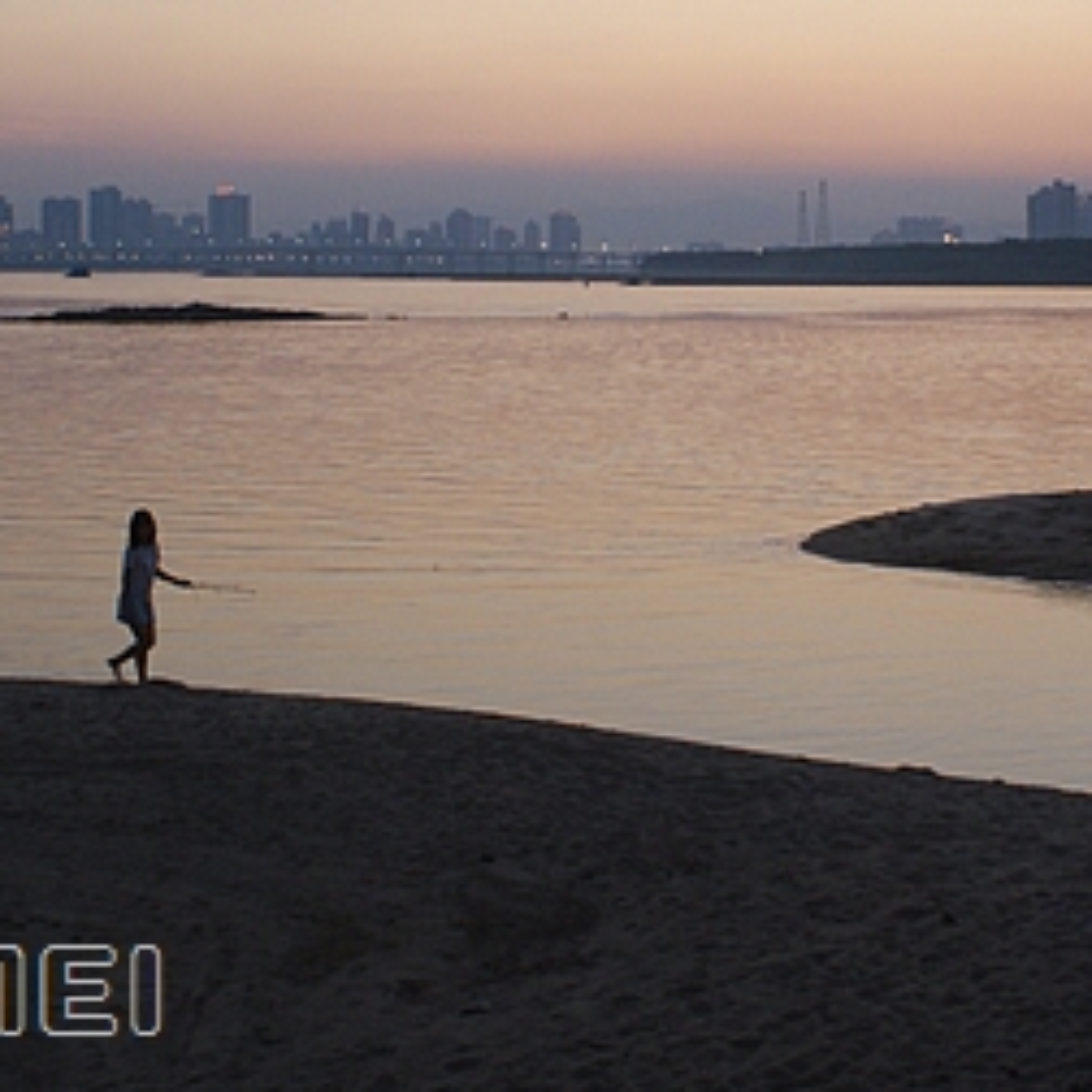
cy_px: 262
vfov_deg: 21.7
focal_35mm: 79
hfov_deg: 21.8
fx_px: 2820
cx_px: 763
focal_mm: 26
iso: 400
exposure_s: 1/40
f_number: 8
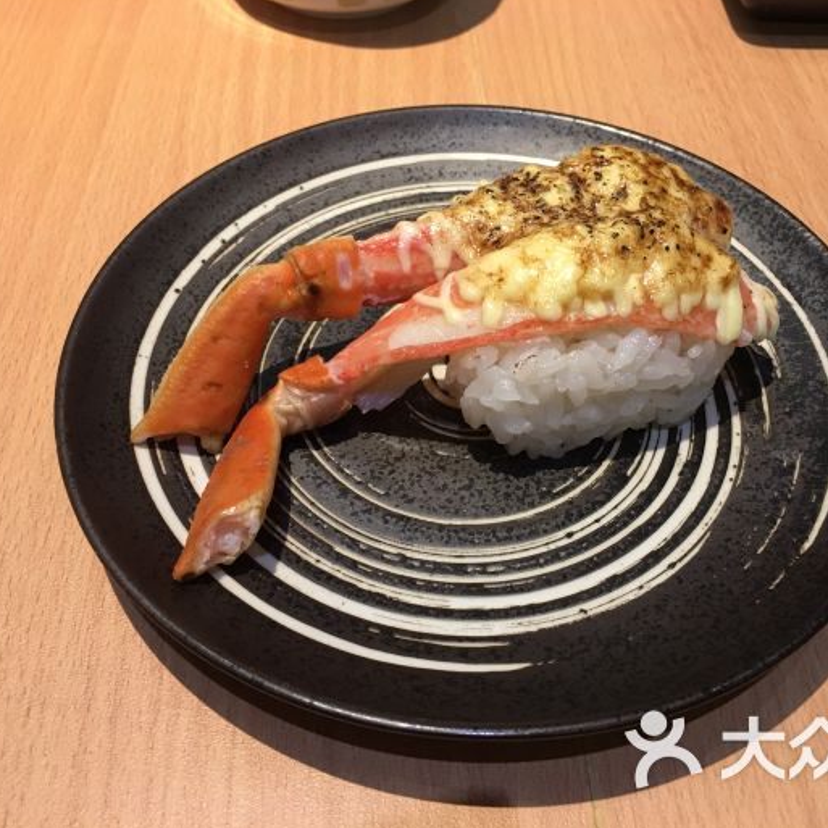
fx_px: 947
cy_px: 409
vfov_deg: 47.2
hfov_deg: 47.1
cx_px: 465
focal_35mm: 35
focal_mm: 4.15
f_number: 2.2
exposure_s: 1/17
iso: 50
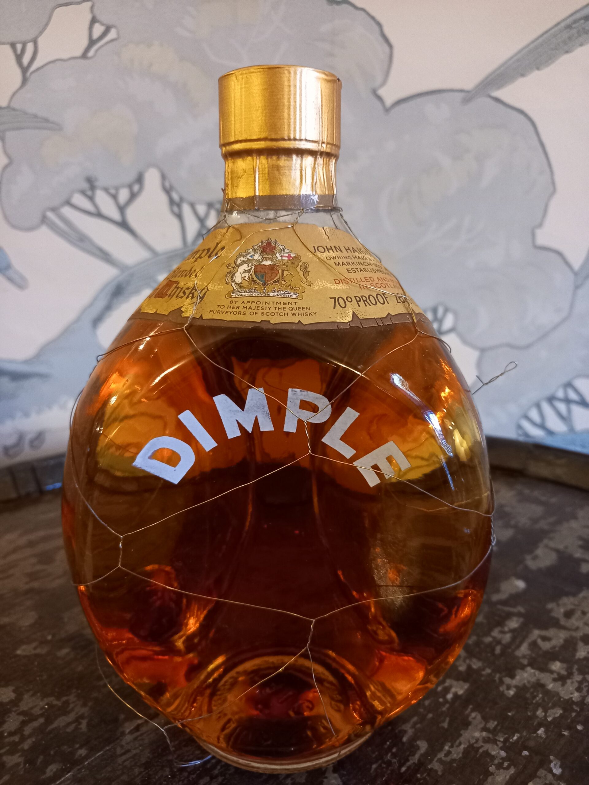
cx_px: 294
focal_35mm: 25
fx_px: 567
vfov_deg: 69.4
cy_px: 392
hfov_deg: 54.9
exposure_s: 1/20
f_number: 2
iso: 500
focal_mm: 4.6
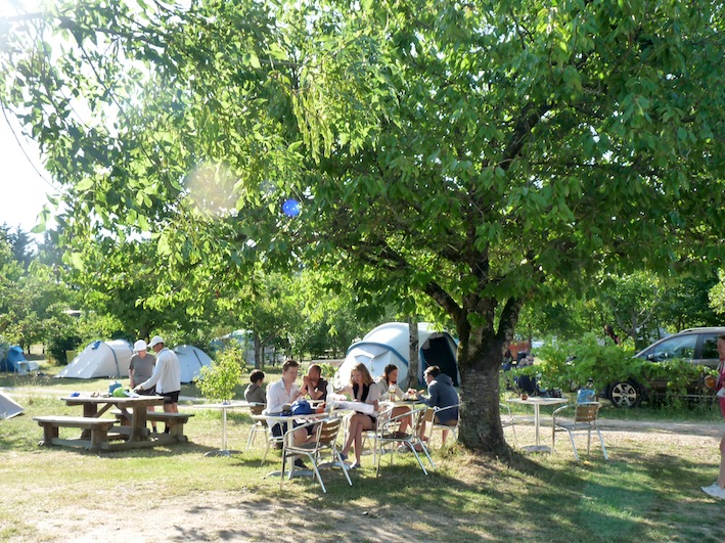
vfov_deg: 35.9
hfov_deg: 46.8
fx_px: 837
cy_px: 272
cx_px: 362
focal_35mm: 40
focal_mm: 7.1
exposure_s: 1/250
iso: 160
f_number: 4
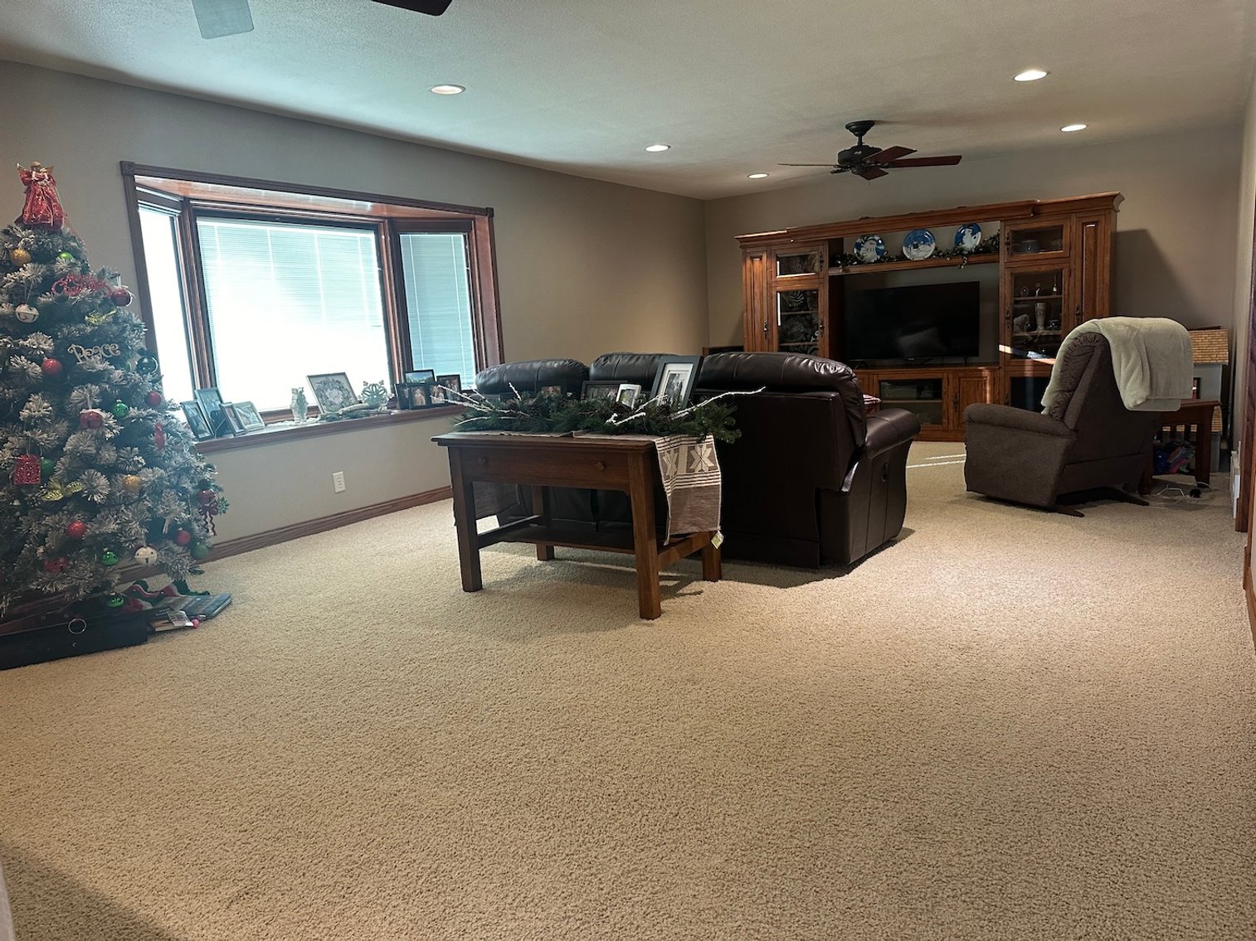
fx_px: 871
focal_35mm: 24
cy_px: 470
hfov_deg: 71.6
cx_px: 628
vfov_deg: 56.8
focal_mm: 6.86
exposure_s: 1/60
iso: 250
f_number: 1.78
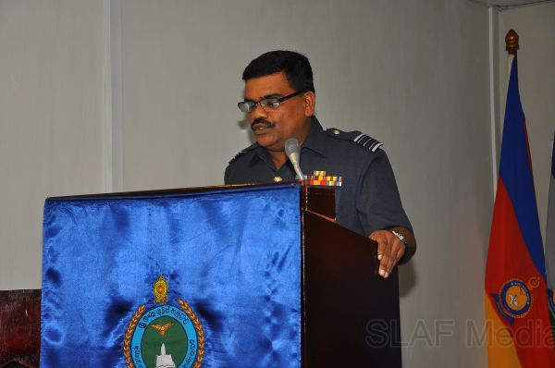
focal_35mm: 78
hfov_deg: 26.0
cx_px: 278
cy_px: 184
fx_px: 1201
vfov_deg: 17.4
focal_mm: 52
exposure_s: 1/90
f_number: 5.6
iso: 250
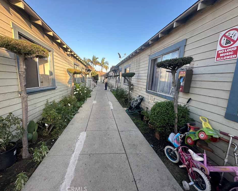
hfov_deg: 96.6
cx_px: 108
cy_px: 94
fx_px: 106
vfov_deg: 84.0
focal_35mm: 15
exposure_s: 1/179
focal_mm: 2.22
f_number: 2.2
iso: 40
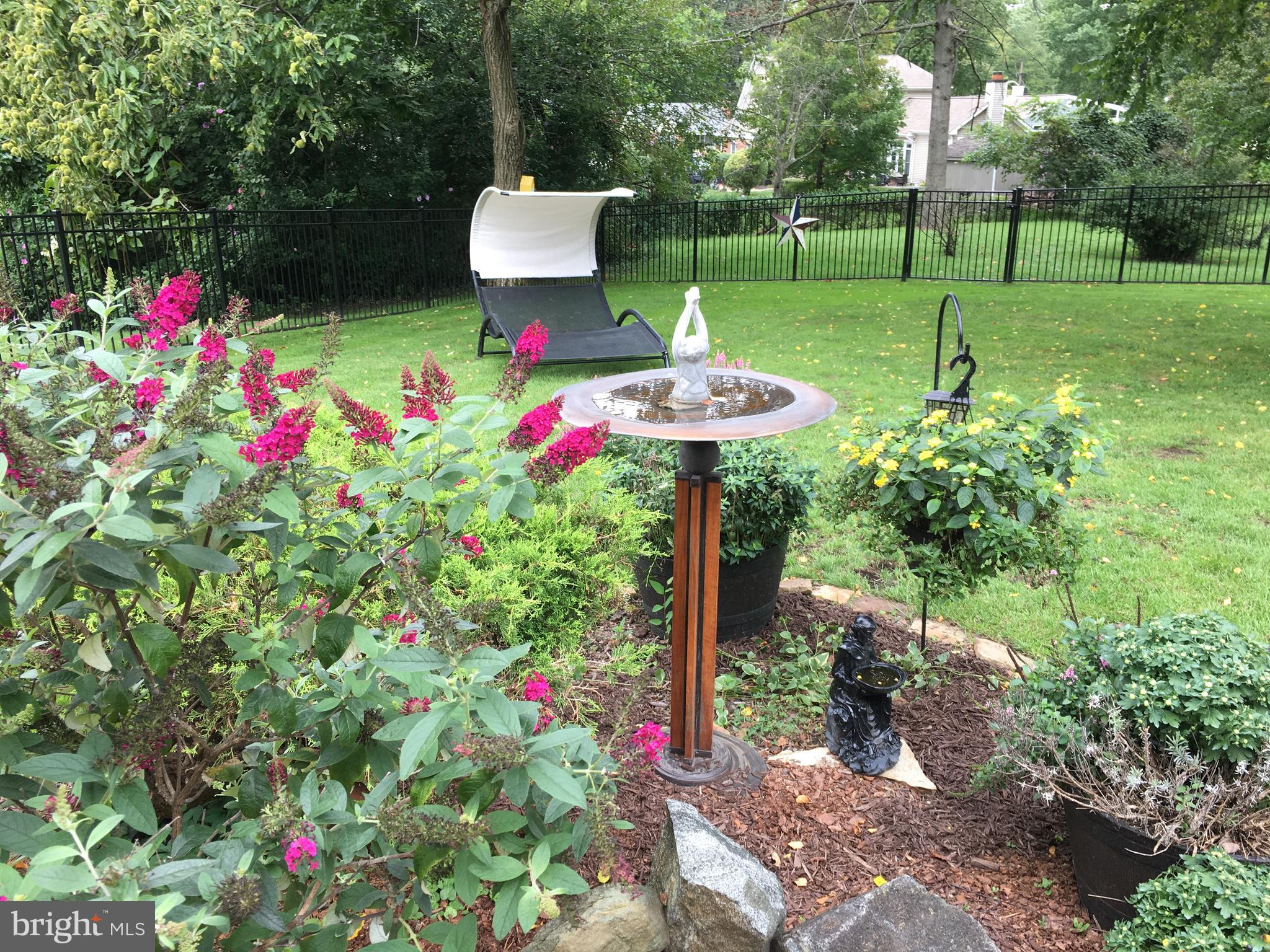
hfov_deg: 61.7
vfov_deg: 48.2
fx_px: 1064
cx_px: 635
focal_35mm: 29
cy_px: 476
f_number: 2.2
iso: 25
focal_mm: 4.15
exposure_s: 1/120
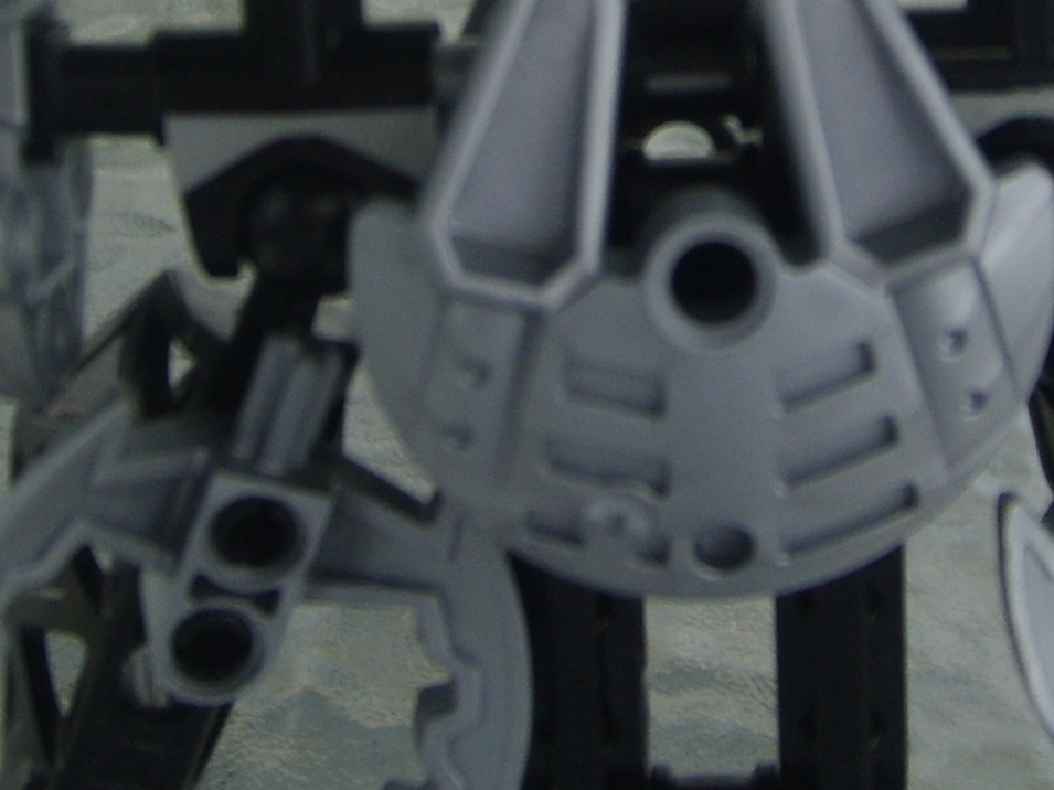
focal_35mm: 95
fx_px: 2892
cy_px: -183
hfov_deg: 20.6
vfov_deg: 15.0
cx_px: 645
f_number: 2.8
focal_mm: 5.8
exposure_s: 1/500
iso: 50
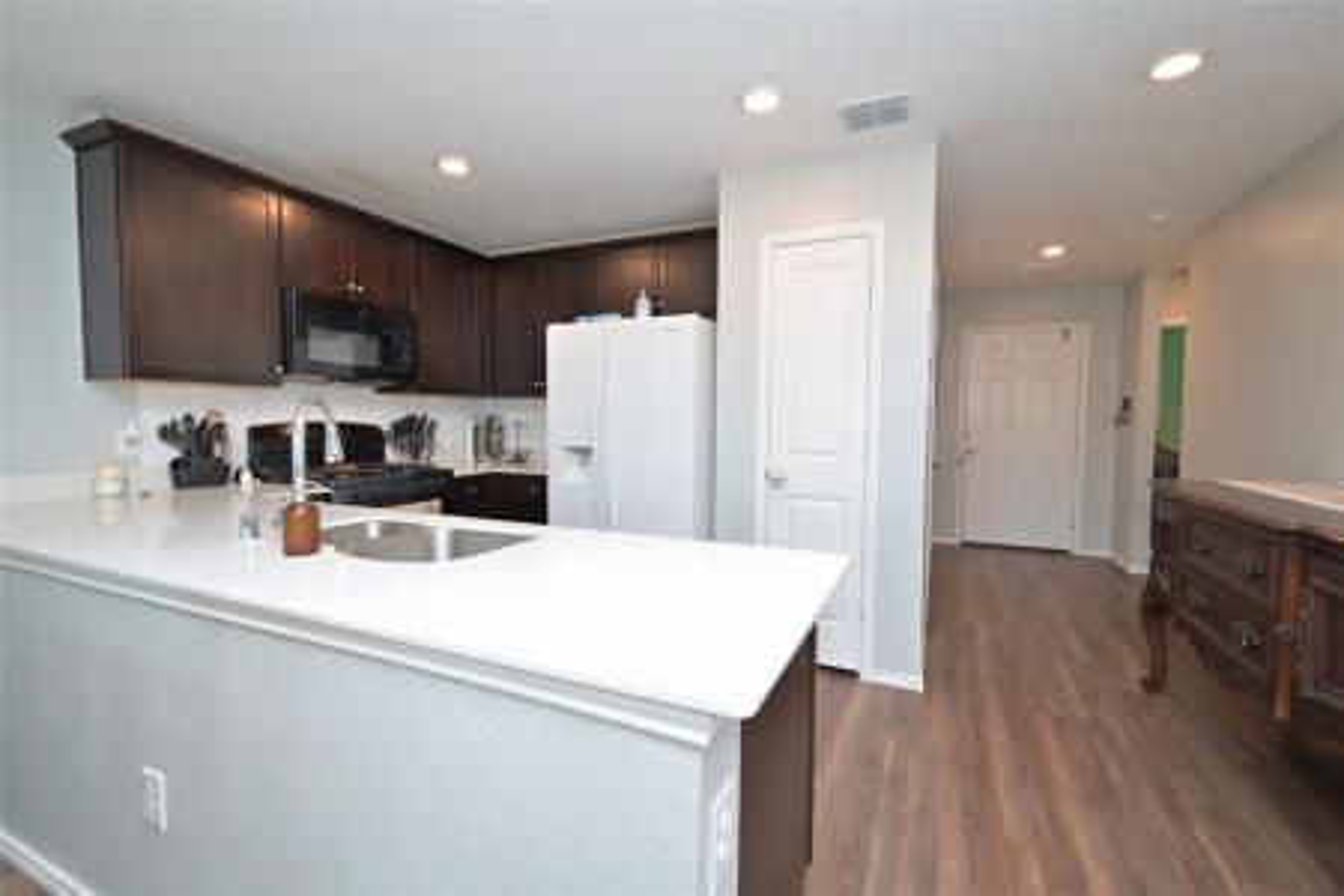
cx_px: 672
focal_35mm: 16
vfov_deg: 73.7
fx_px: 597
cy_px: 448
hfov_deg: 96.7
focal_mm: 16
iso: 200
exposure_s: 1/25
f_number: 4.5
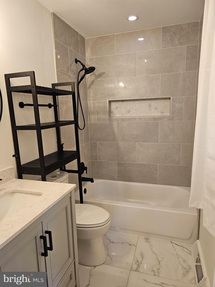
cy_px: 144
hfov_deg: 58.9
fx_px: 190
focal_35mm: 23
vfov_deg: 73.9
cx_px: 108
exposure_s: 1/120
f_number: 1.7
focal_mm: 6.3
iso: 320
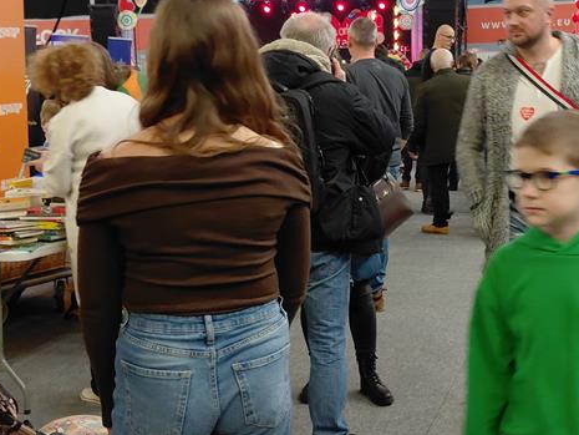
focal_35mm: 55
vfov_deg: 26.6
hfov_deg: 34.8
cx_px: 350
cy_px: 198
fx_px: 920
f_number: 1.8
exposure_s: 1/24
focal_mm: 4.69
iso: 320
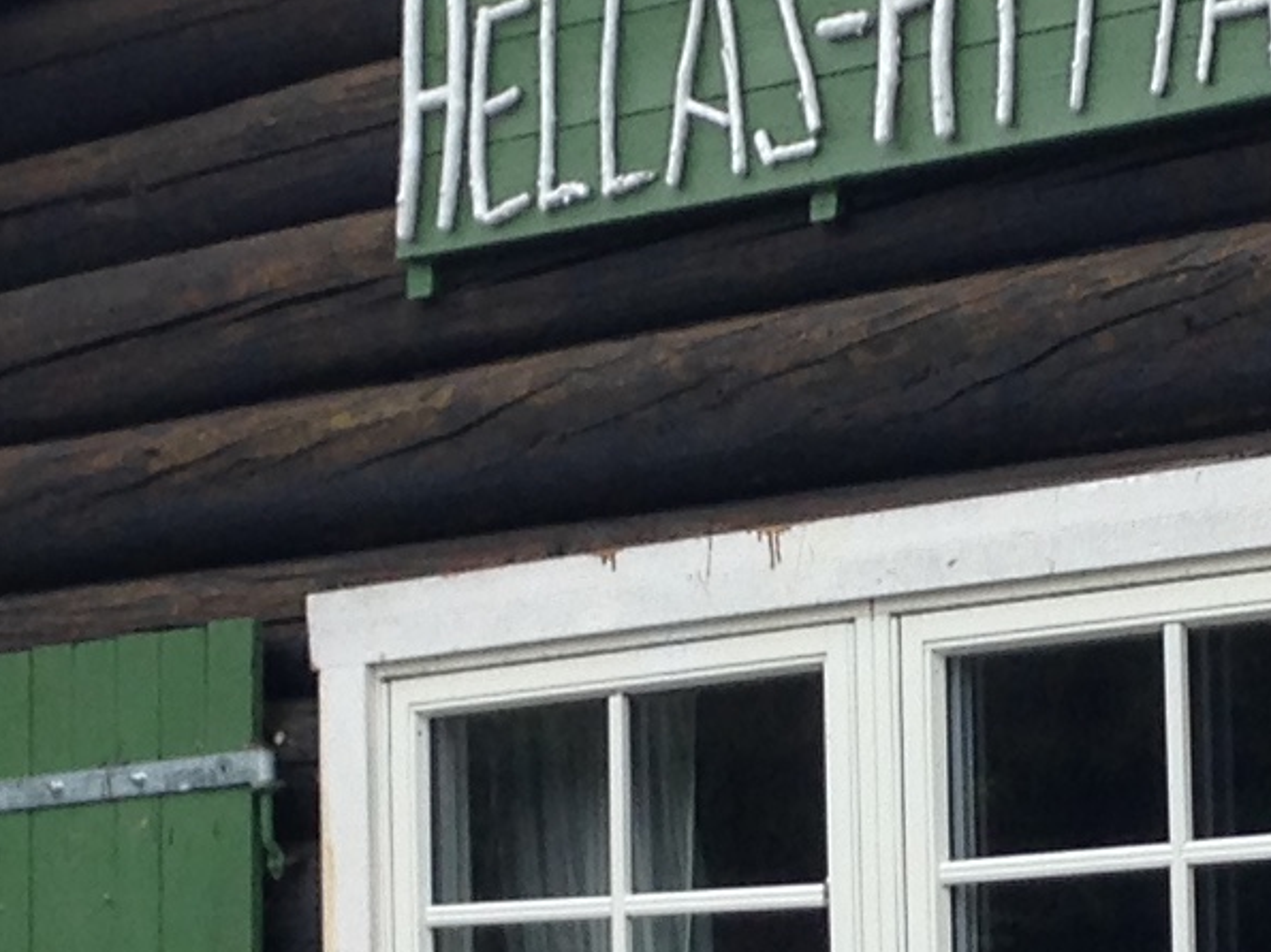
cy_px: 882
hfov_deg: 10.9
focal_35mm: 181
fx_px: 6644
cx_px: 1081
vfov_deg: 8.2
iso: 50
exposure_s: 1/390
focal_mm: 4.12
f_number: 2.4
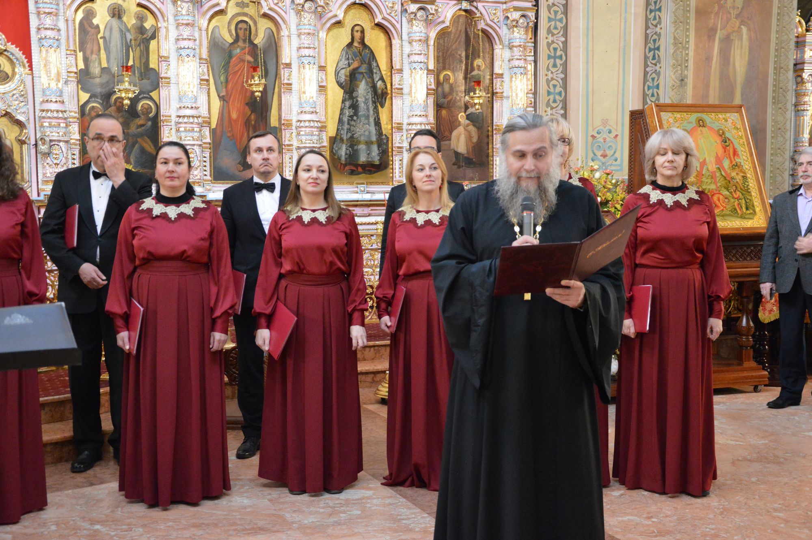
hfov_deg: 41.1
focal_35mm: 48
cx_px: 406
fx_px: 1082
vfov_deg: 28.0
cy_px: 270
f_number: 4.2
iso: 3200
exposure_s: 1/8
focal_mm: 32
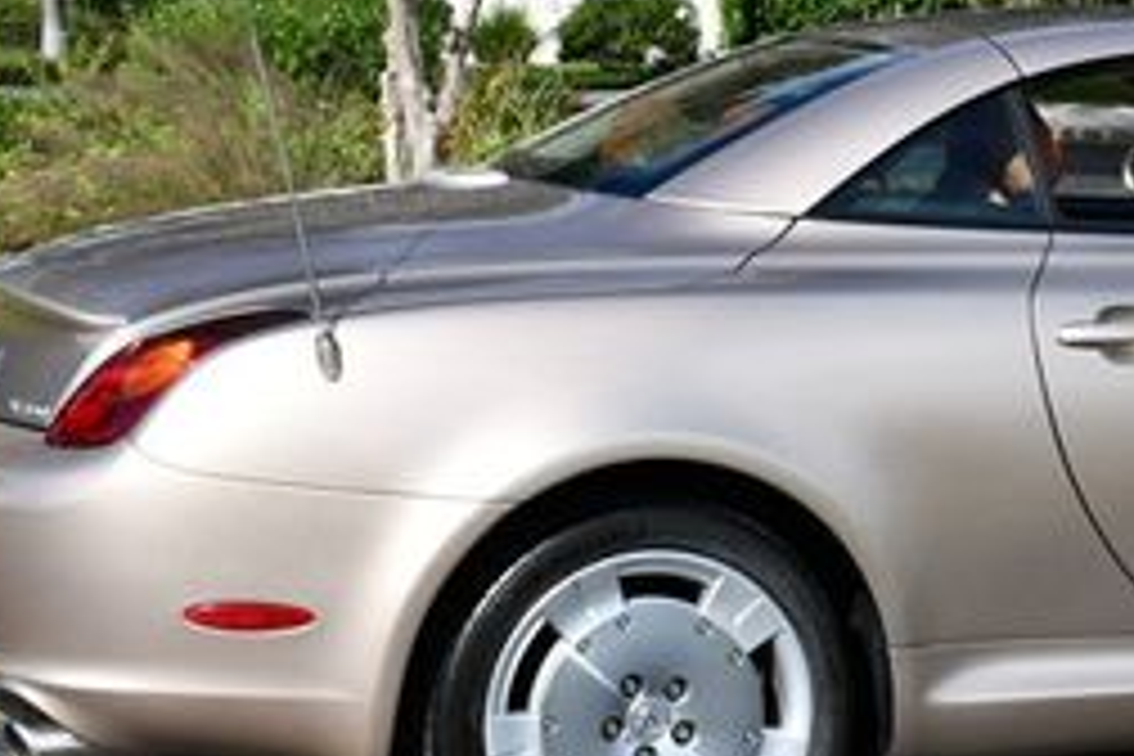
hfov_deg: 17.2
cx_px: 1084
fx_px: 3685
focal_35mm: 117
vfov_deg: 11.6
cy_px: 94
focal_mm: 23
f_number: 9
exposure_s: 1/320
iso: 100
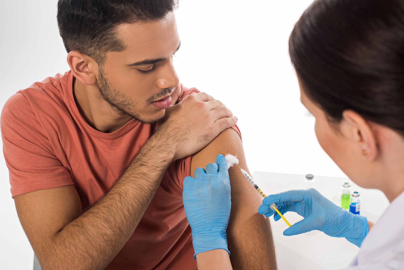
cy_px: 135
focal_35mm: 50
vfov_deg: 27.0
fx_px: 561
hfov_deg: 39.6
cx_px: 202
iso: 100
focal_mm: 50
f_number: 5.6
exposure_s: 1/160
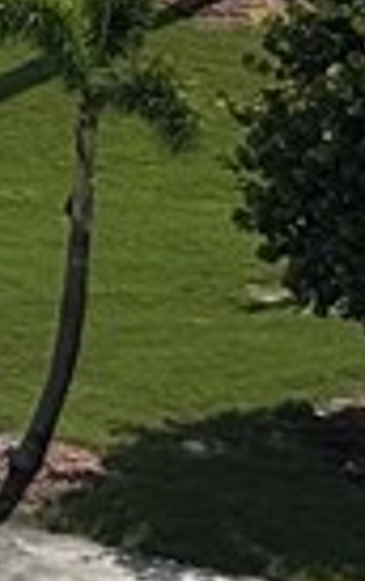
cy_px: -768
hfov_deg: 3.2
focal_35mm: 380
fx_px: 6029
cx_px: -1702
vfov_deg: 5.4
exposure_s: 1/6410
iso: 64
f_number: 1.78
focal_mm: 6.76
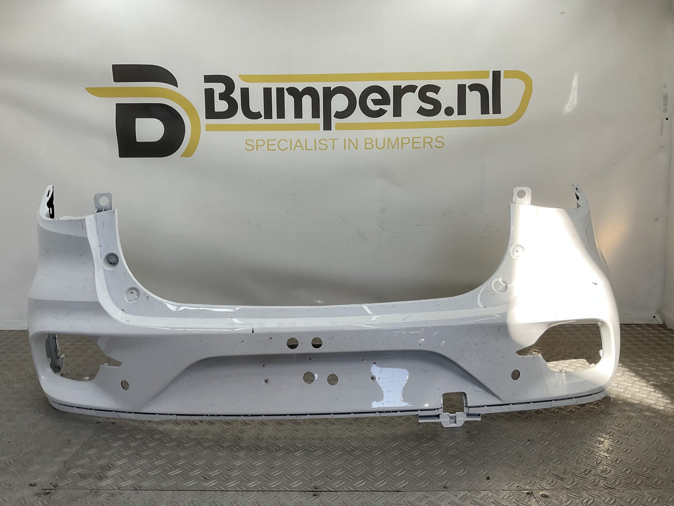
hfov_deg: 61.7
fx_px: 565
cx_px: 337
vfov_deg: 48.2
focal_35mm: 29
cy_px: 253
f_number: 1.8
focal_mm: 3
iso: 16
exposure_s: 1/292
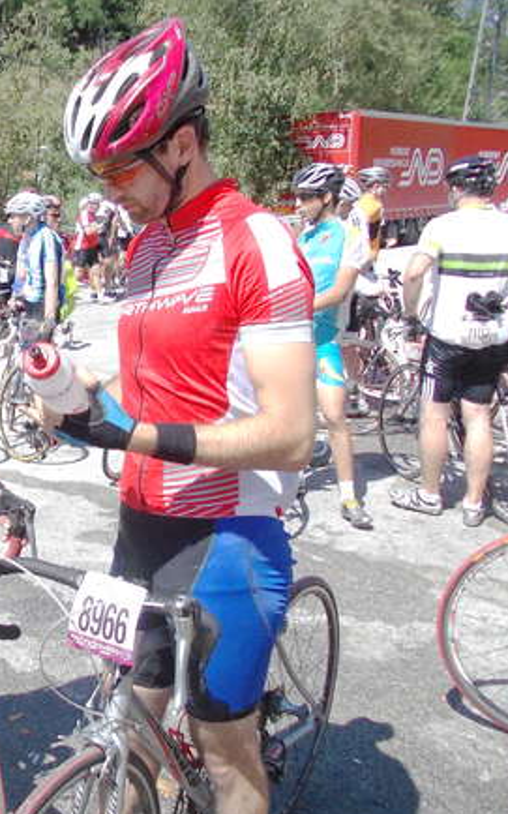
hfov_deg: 28.8
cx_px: -24
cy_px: 420
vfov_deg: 48.2
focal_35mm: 41
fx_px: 909
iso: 80
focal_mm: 4
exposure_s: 1/320
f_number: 5.4
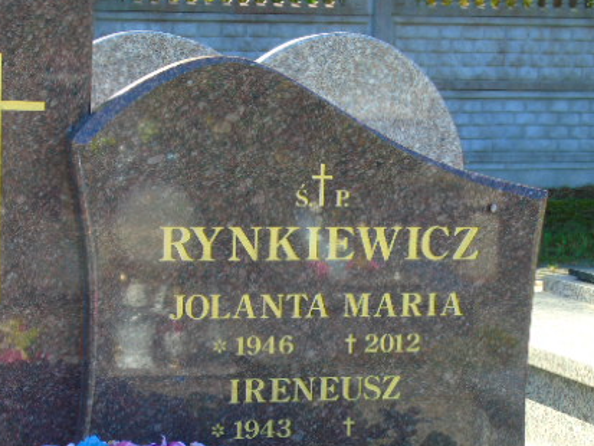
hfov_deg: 20.4
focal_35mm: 96
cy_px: 314
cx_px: 253
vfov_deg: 15.4
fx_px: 1648
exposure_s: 1/100
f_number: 4.5
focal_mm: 11
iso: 80
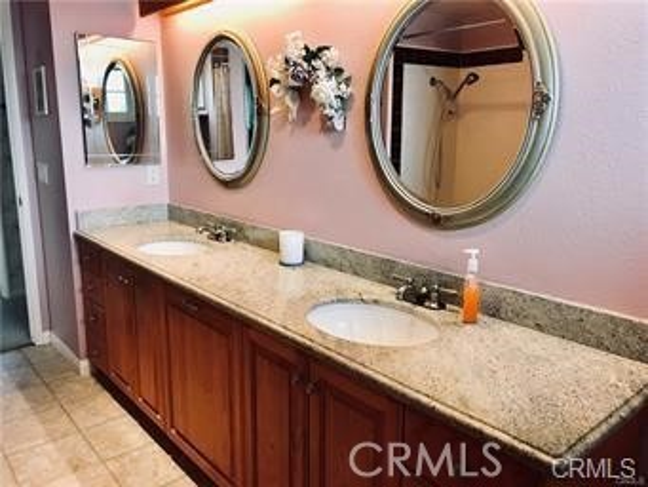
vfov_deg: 49.8
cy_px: 244
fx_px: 524
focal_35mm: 28
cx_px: 324
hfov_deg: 63.4
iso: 32
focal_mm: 3.99
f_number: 1.8
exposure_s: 1/30
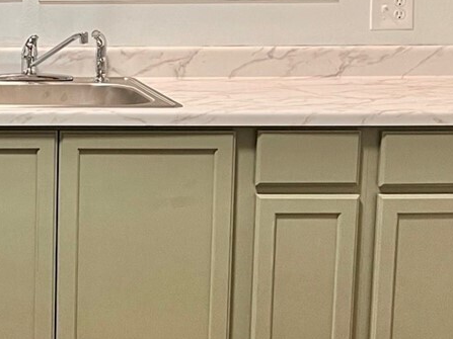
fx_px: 1217
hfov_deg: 19.9
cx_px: -85
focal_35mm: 93
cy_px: 74
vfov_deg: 15.8
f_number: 1.5
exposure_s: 1/60
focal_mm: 5.7
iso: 125
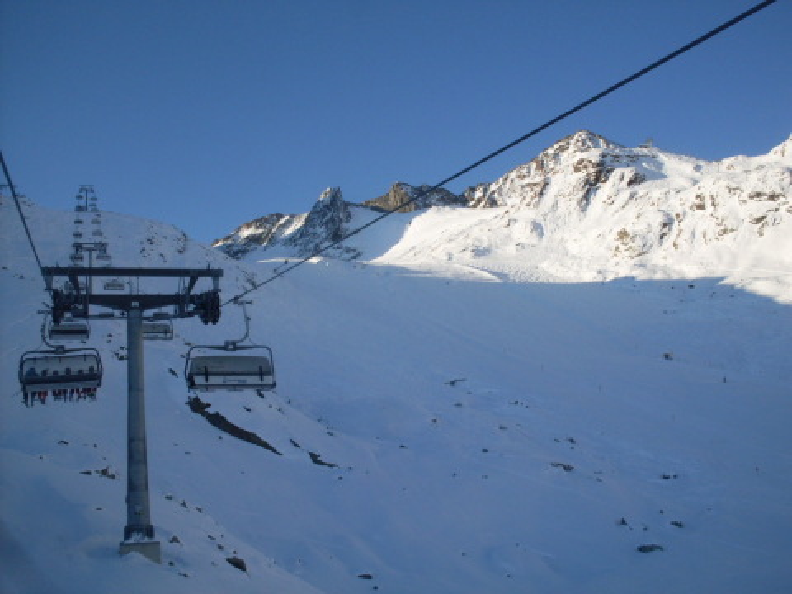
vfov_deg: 37.7
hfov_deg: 49.0
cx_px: 396
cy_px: 297
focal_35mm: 38
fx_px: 869
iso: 80
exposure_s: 1/180
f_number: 8.4
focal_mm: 6.3
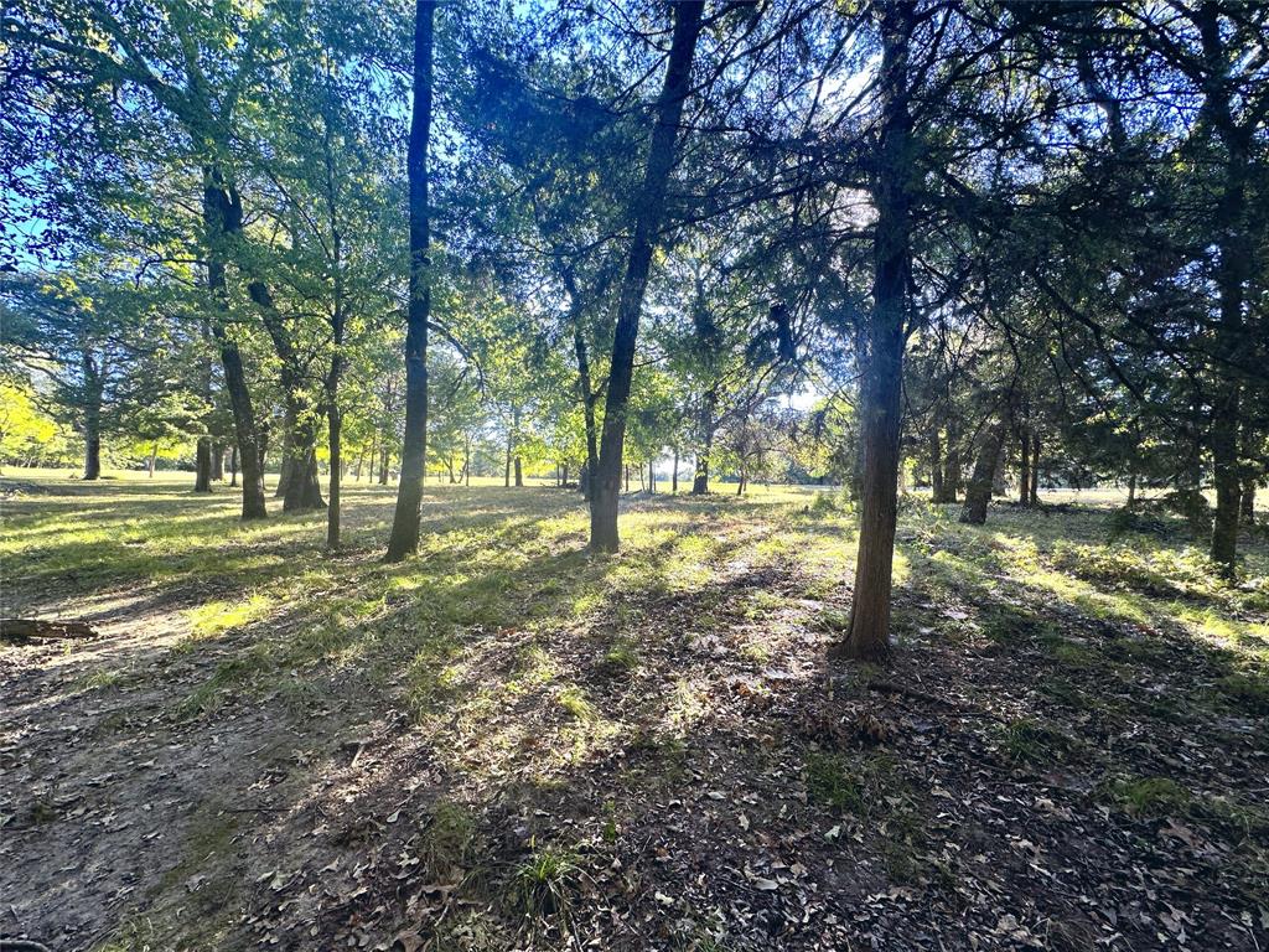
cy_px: 476
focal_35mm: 14
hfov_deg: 102.1
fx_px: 513
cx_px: 634
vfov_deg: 85.7
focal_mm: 2.22
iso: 40
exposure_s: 1/100
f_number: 2.2
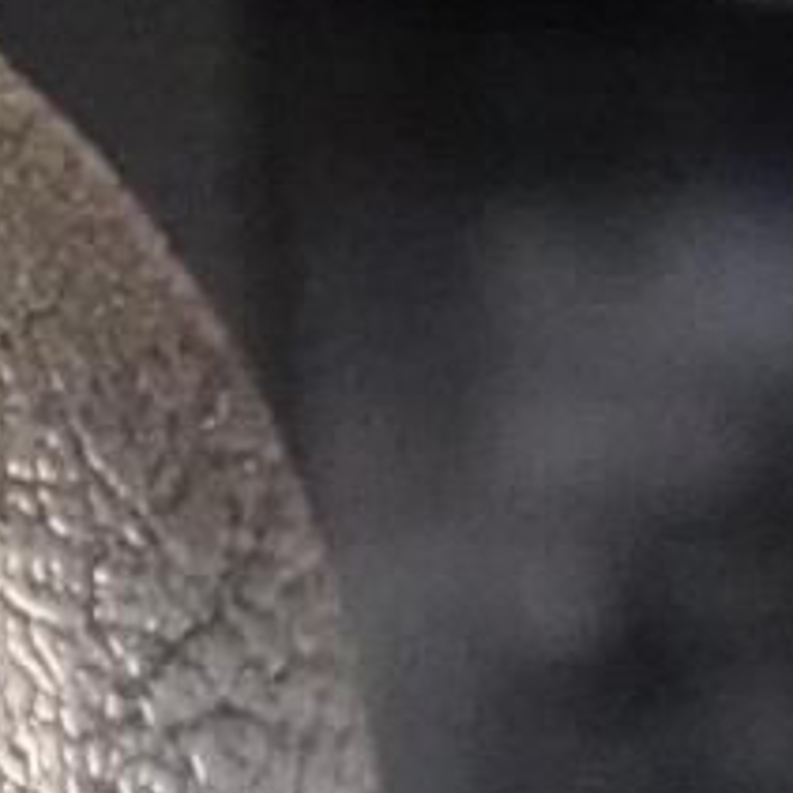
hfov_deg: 9.8
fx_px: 4173
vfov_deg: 10.4
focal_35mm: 161
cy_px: 1267
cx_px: -958
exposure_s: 1/250
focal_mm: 4.25
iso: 1600
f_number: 3.5
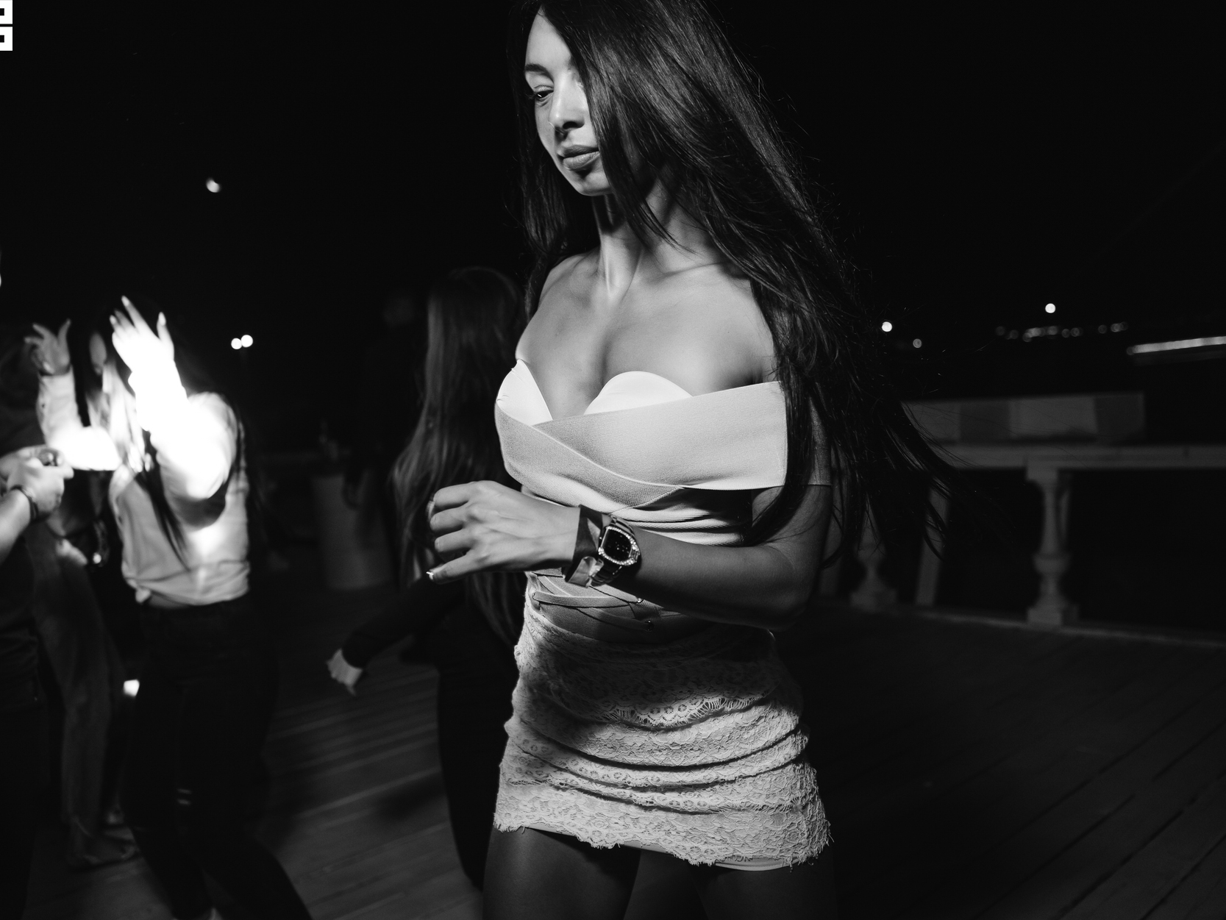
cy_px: 460
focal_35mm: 31
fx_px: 1098
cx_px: 630
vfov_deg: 45.5
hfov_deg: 58.3
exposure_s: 1/160
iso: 1000
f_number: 2.8
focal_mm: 28
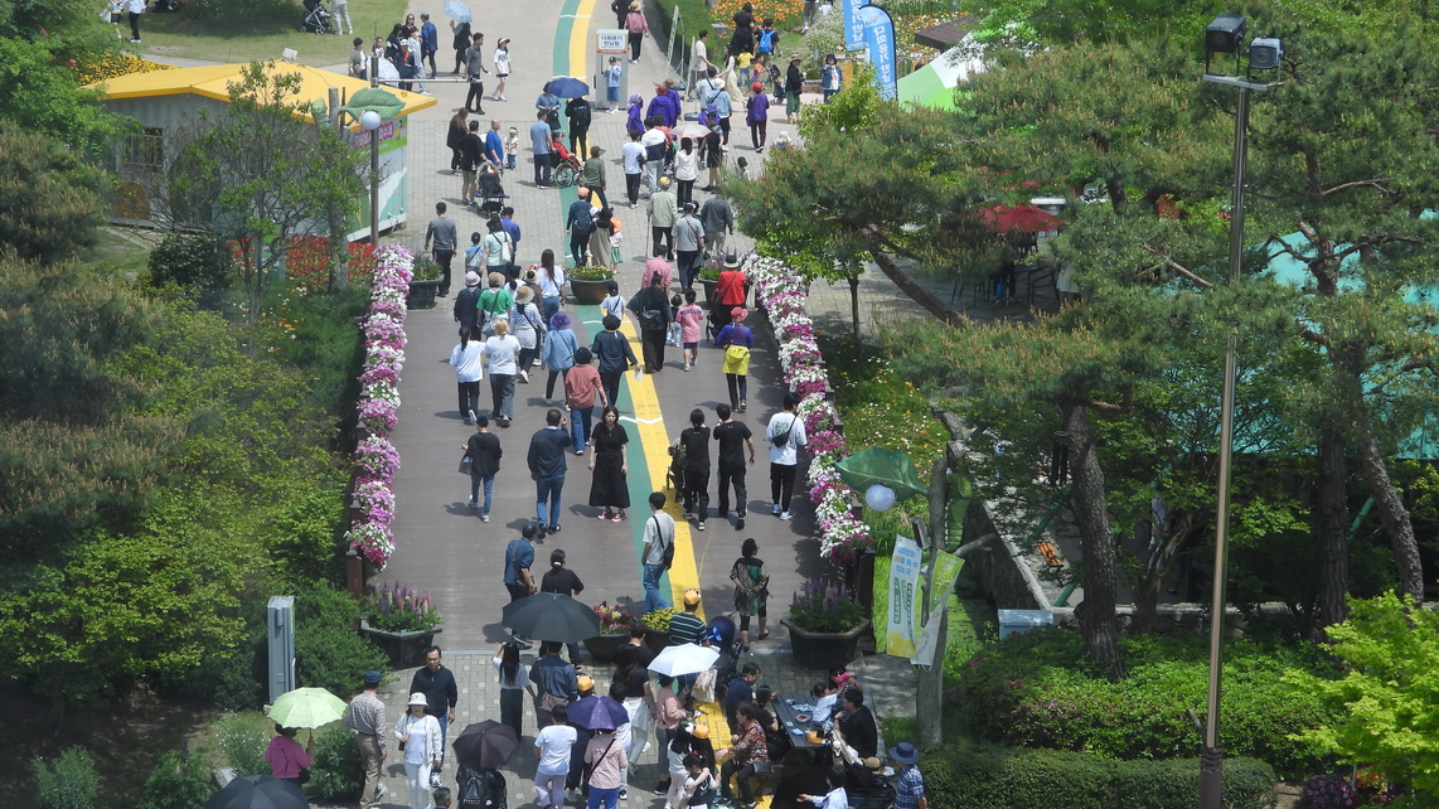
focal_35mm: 100
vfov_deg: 12.1
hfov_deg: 21.4
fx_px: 3815
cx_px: 720
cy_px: 403
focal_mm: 16.3
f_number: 3.5
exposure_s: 1/500
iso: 100
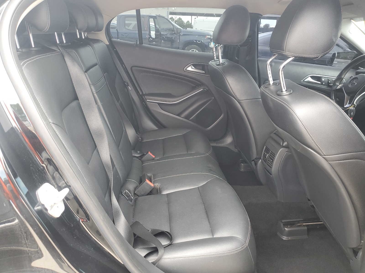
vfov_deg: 53.1
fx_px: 274
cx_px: 182
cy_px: 136
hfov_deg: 67.3
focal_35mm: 26
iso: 59
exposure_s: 1/60.2
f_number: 1.5
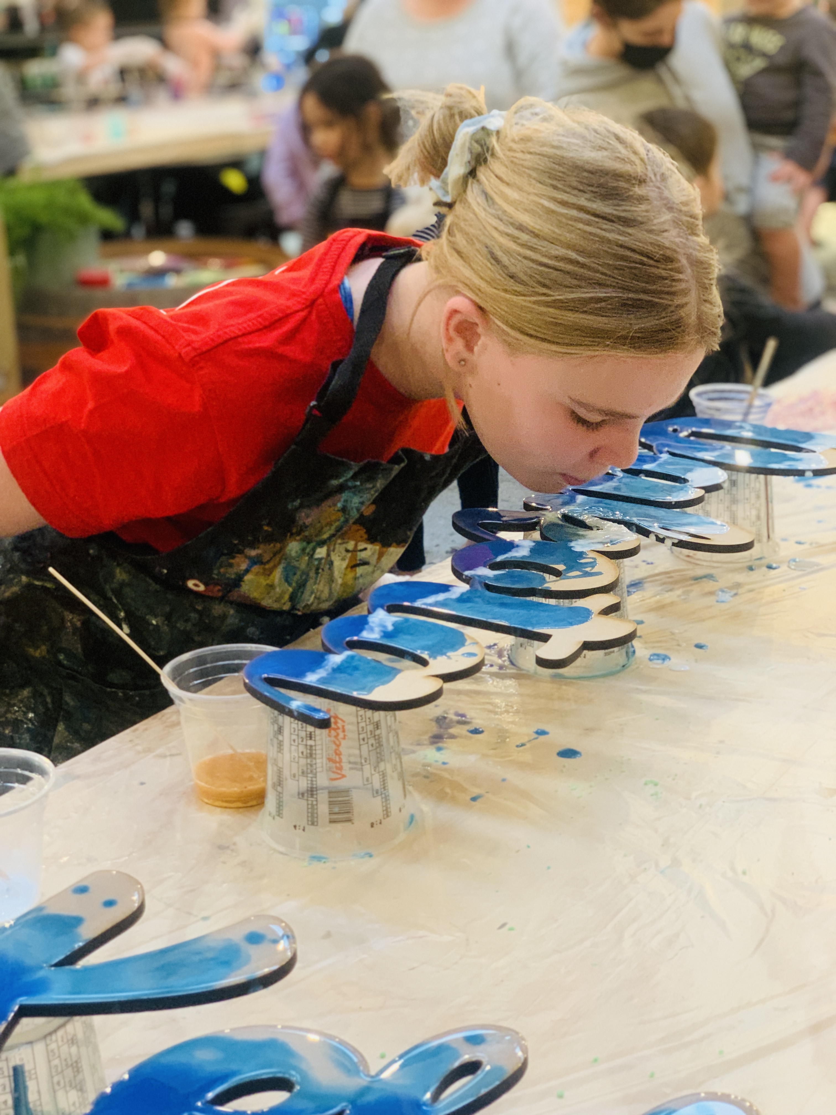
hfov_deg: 28.0
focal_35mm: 52
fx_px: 1674
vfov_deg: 36.8
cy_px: 558
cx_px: 418
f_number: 2.4
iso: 250
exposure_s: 1/60
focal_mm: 6
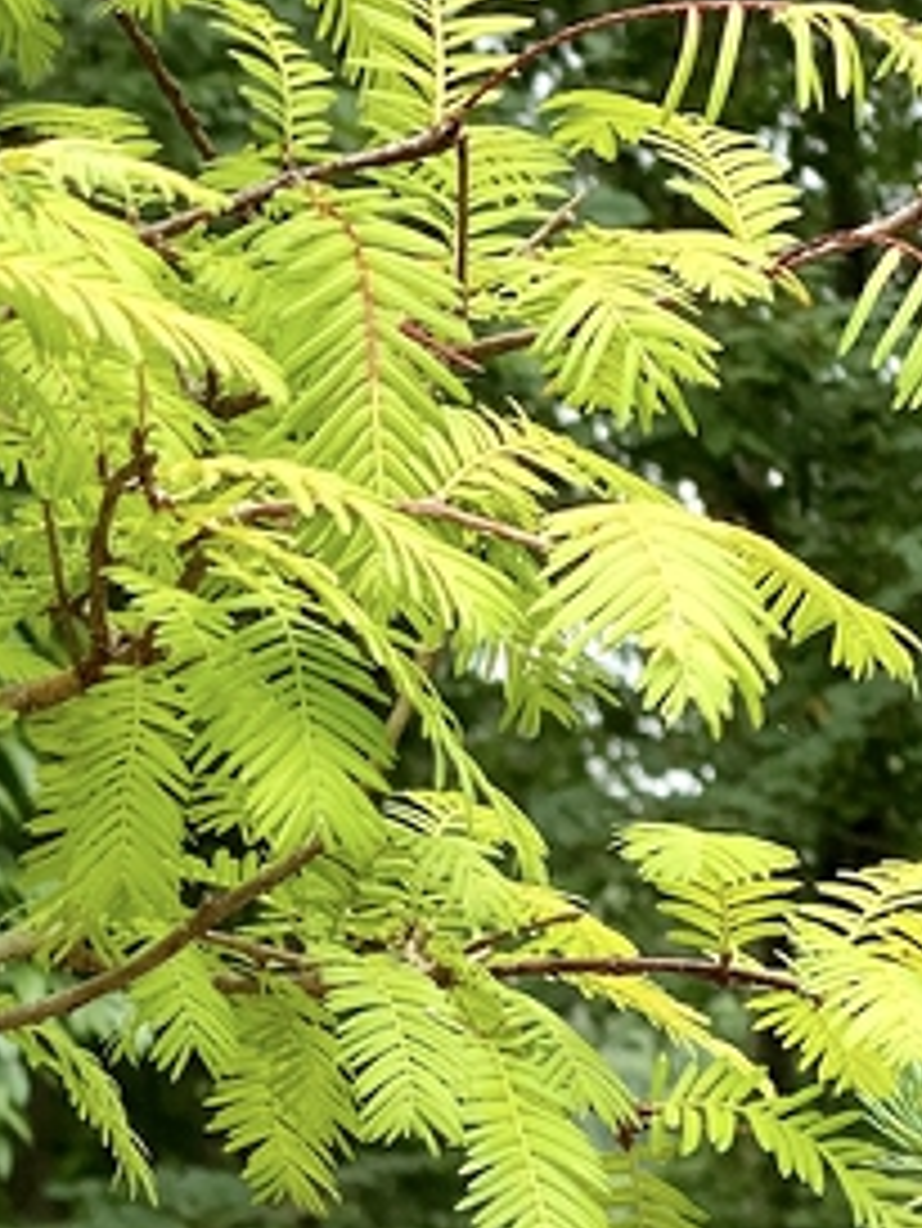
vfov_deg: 10.0
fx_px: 6920
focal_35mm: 195
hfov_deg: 7.5
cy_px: 1358
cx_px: -319
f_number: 2
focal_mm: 6
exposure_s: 1/122
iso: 50
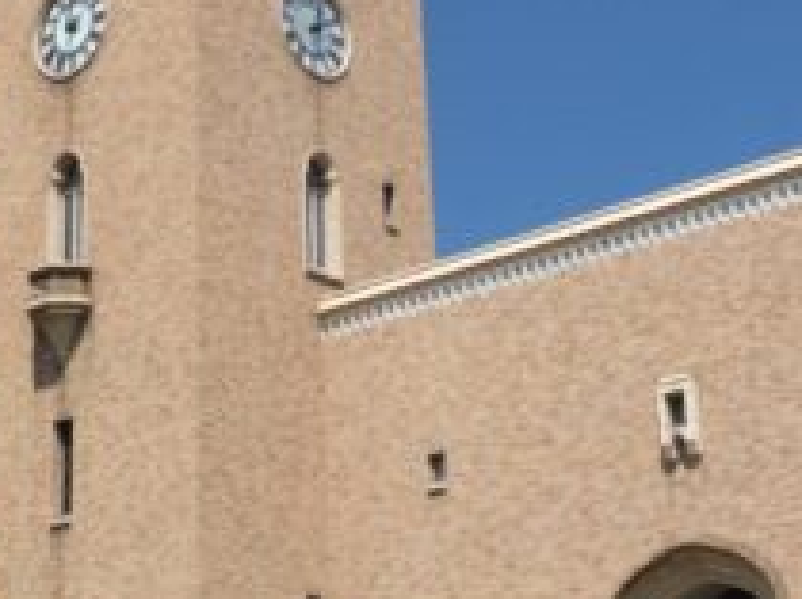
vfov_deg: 15.5
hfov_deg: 20.6
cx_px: 298
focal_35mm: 95
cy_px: 320
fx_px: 2198
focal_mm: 15
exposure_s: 1/250
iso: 200
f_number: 8
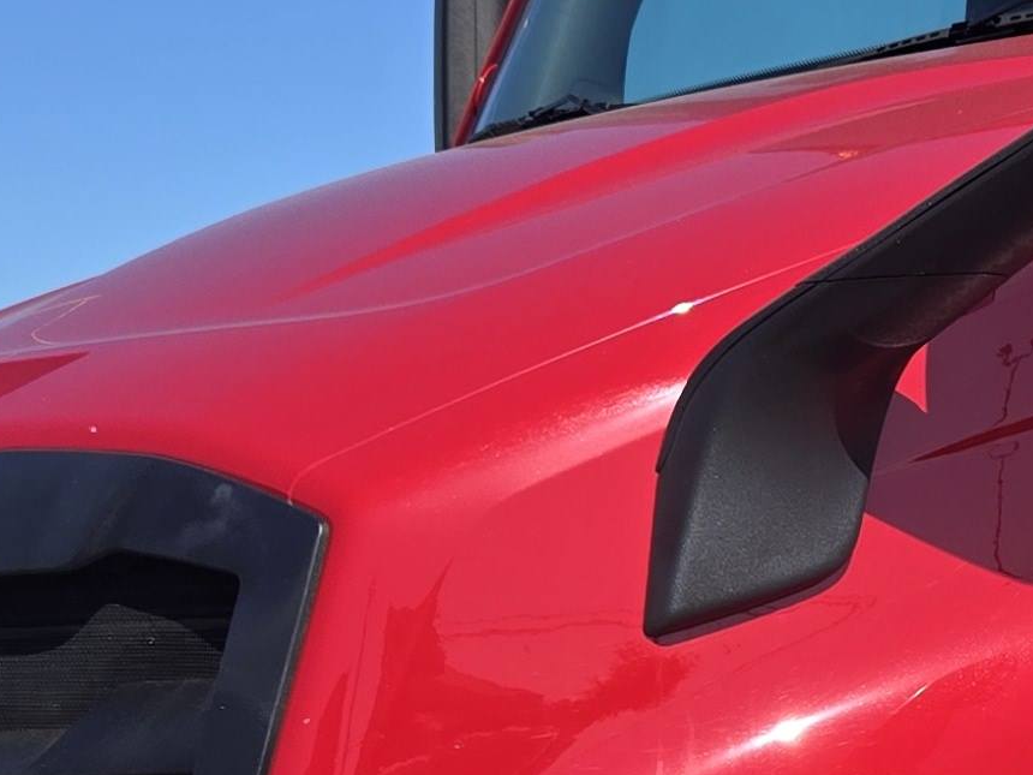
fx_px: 3193
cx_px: 1156
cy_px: 763
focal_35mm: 107
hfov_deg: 17.7
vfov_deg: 13.7
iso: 25
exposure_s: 1/2016
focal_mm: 5.4
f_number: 1.8
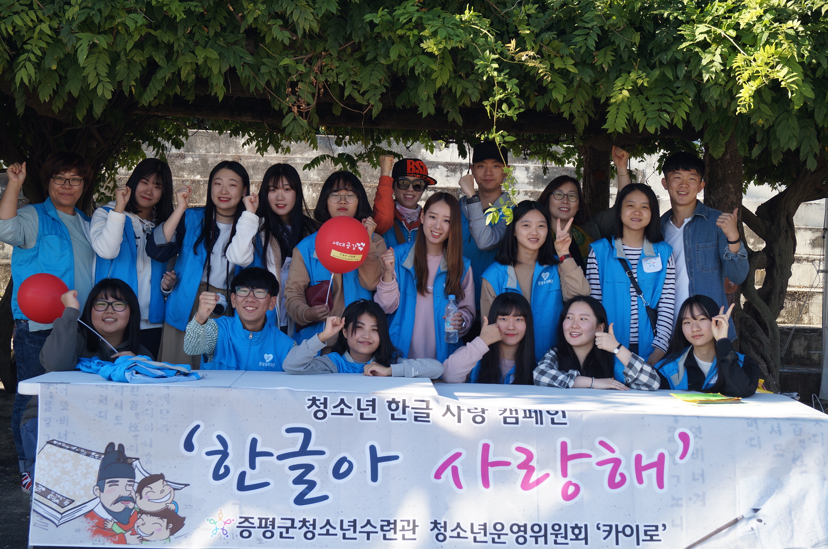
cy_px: 274
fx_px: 1206
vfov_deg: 25.7
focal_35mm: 52
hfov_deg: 37.9
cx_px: 414
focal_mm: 35
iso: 100
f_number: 6.3
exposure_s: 1/100
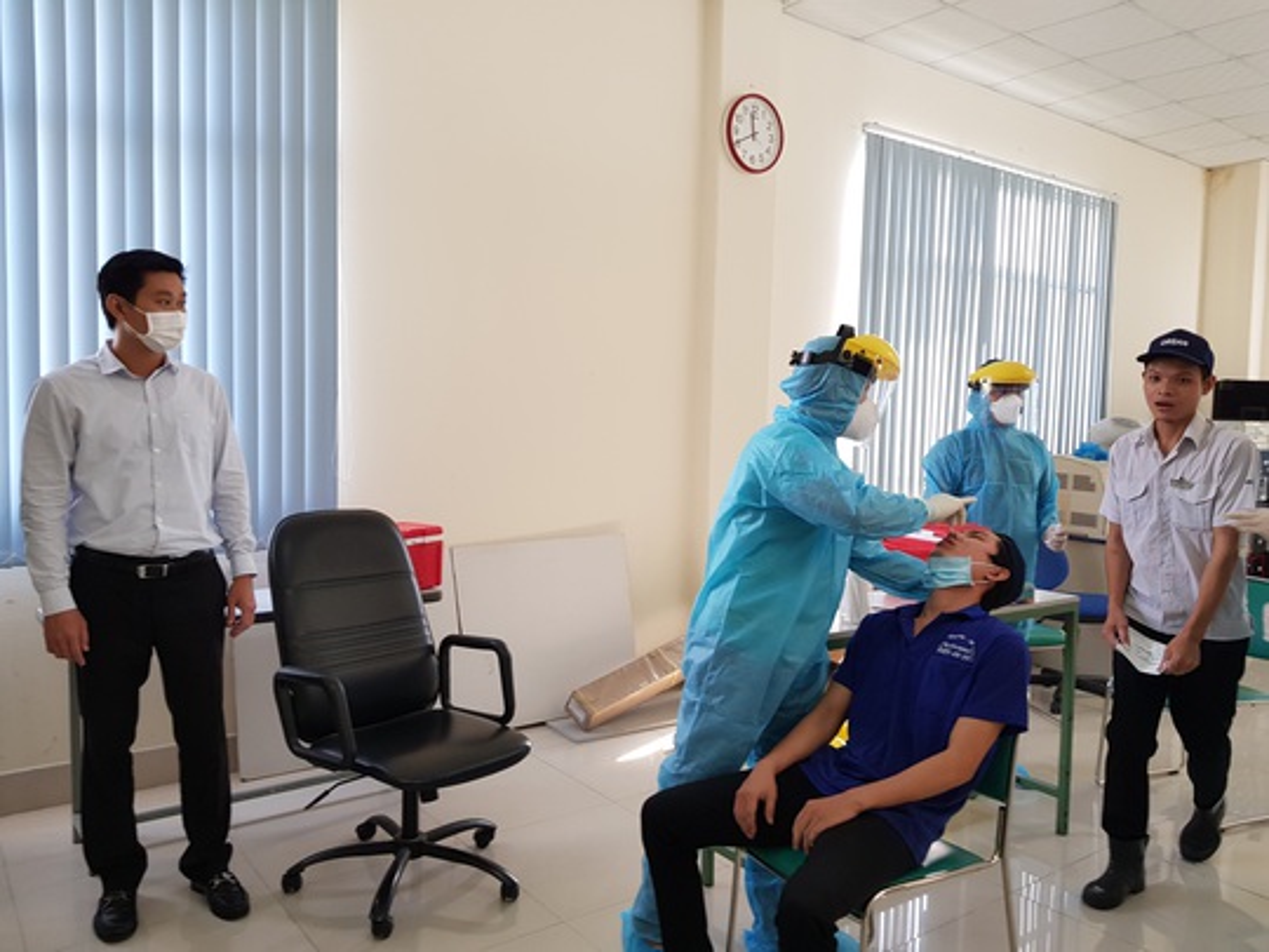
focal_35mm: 26
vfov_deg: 53.1
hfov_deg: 67.3
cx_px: 634
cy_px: 476
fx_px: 953
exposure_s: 1/50
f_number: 1.7
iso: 80
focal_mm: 4.3
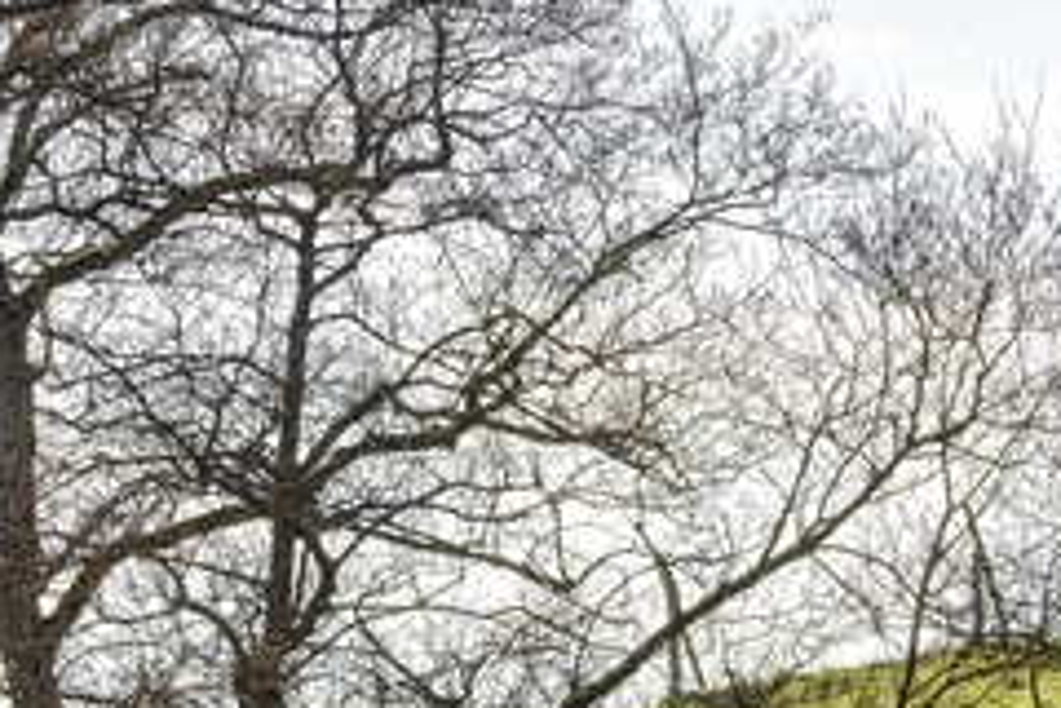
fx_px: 6513
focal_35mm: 221
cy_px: 1398
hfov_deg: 8.8
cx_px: -1052
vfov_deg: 6.1
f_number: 11
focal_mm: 80
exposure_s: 1/100
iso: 100
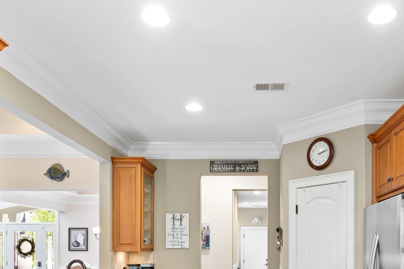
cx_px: 247
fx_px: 382
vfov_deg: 36.3
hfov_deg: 55.3
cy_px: 246
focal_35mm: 34
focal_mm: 10
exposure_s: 1
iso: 100
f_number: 4.5
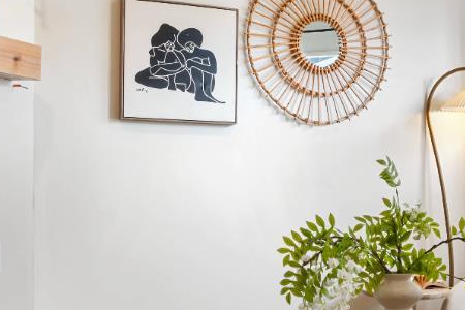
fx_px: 775
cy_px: 196
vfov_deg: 22.6
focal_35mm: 60
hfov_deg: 33.0
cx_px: 320
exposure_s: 1/2
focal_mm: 18
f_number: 14
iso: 250
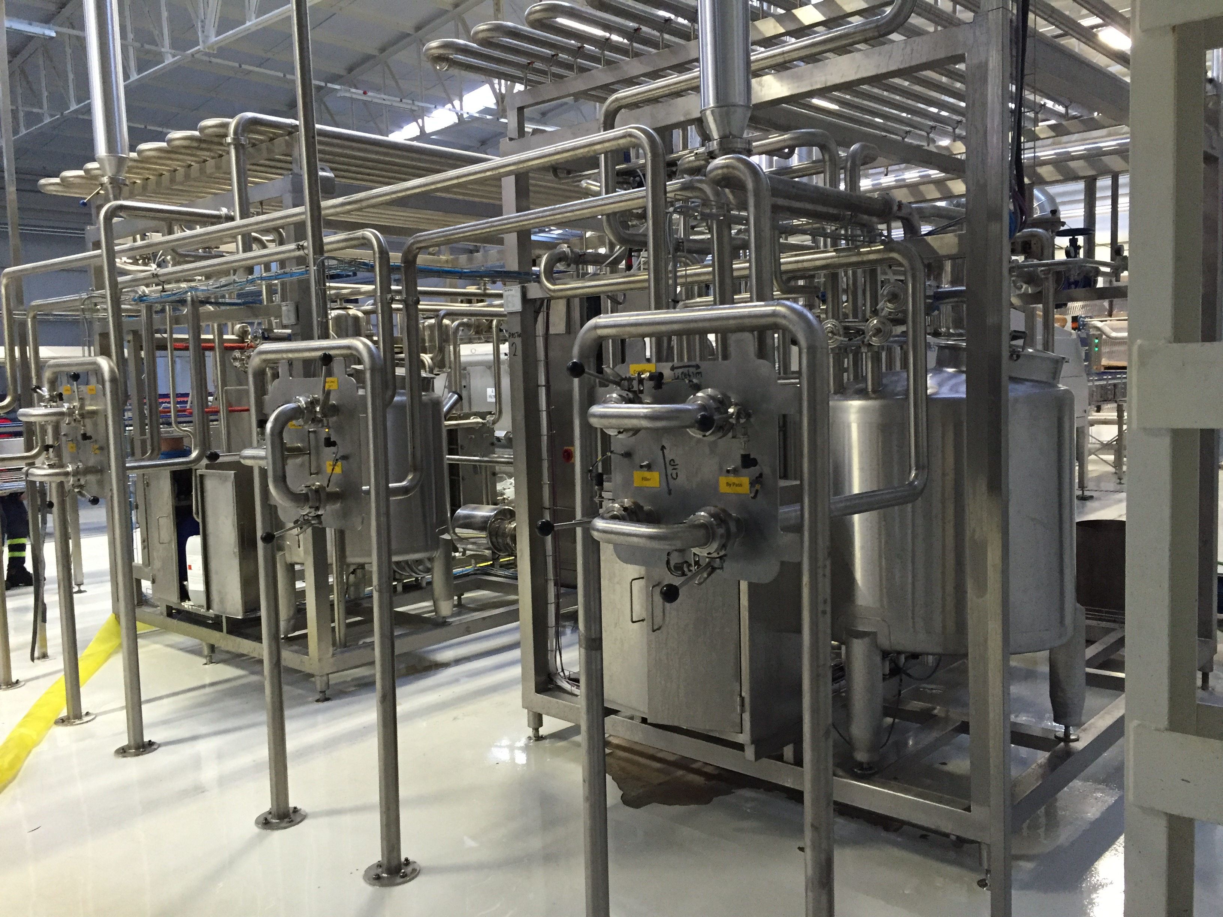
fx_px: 1025
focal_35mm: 29
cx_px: 612
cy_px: 458
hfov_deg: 61.7
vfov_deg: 48.2
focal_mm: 4.15
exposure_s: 1/33
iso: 250
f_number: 2.2
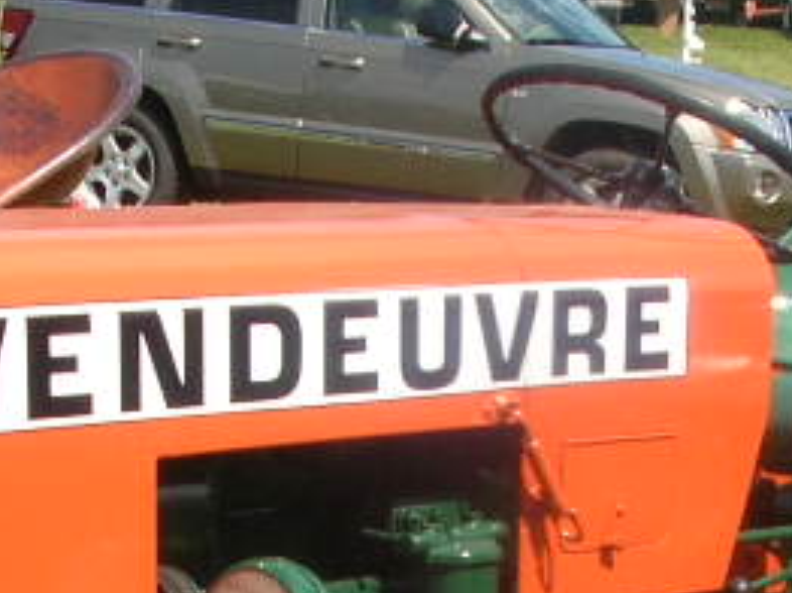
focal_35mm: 137
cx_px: 568
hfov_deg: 14.4
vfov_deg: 10.6
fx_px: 3132
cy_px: 750
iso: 50
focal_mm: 5.8
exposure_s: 1/246
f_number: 5.6
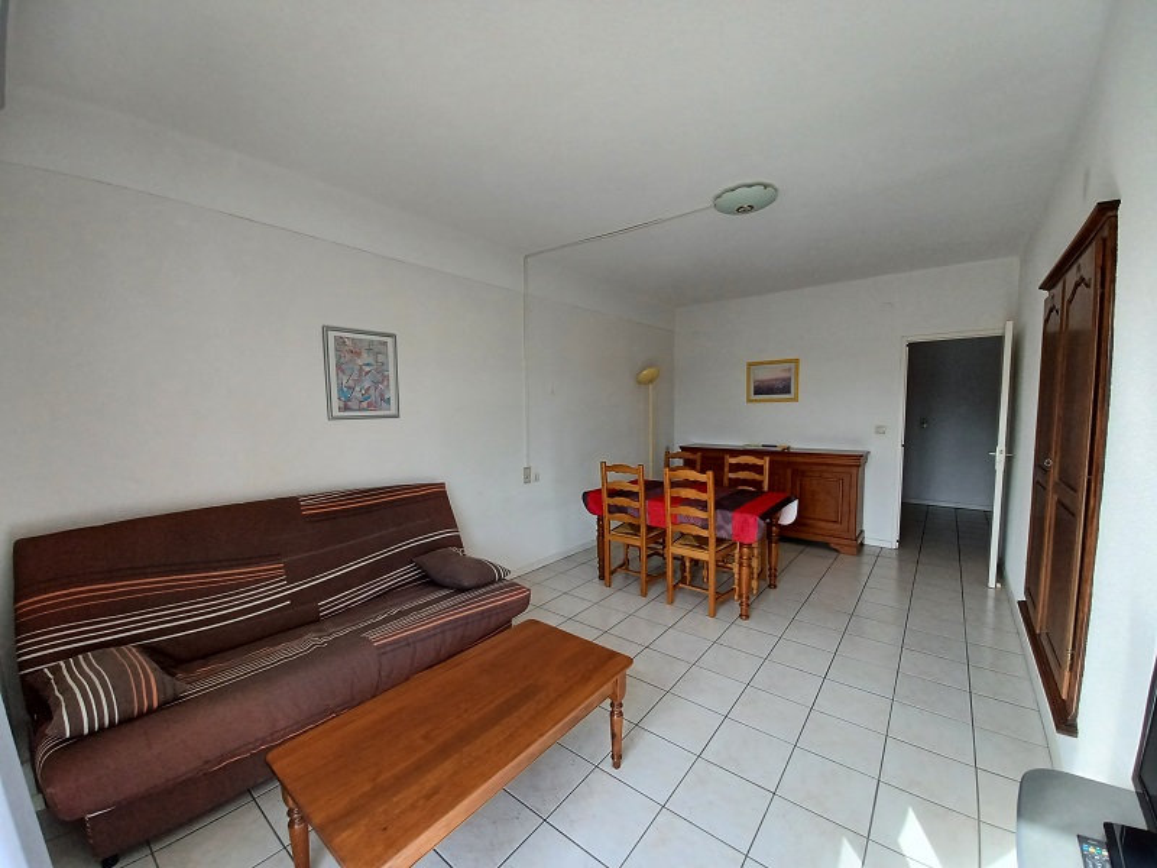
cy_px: 434
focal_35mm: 13
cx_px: 578
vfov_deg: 89.9
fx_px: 435
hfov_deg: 106.2
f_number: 2.2
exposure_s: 1/100
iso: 64
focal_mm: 1.42
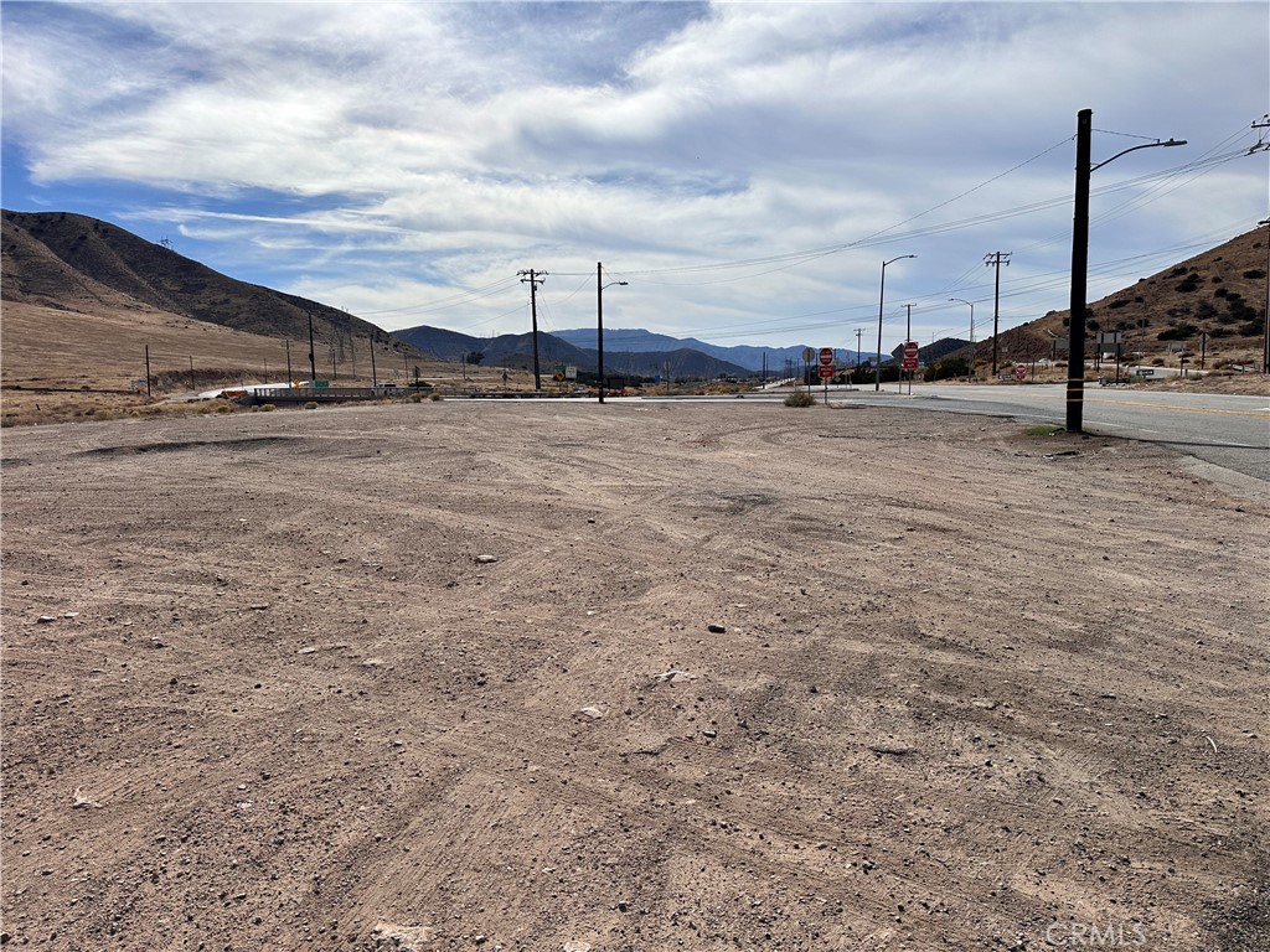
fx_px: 881
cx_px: 635
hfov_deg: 71.6
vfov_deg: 56.8
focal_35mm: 24
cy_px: 476
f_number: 1.78
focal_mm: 6.86
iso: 80
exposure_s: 1/13699
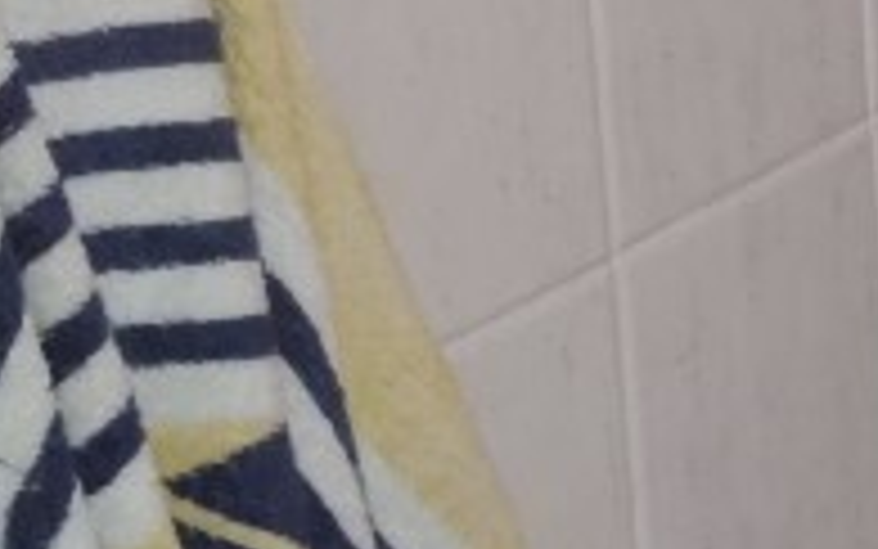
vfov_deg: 9.0
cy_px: 135
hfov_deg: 12.5
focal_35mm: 146
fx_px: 3495
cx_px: 1783
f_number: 1.8
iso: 1166
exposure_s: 1/33.3
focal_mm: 4.22
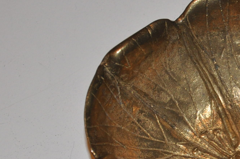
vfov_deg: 7.8
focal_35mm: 175
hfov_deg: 11.6
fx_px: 1165
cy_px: 146
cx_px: 241
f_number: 4.8
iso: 800
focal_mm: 48
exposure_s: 1/60
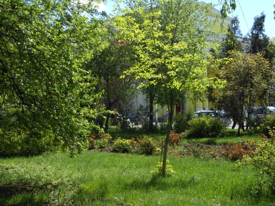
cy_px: 103
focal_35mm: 57
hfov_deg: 33.8
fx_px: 453
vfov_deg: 25.7
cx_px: 138
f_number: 4.1
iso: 100
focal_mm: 10.2
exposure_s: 1/500
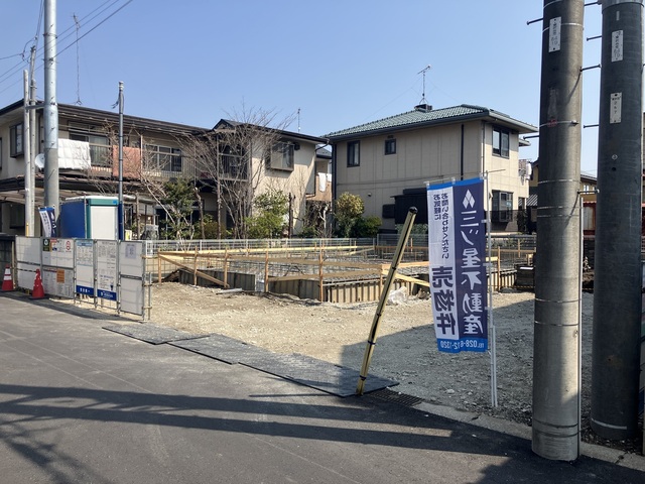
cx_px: 322
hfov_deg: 63.4
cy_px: 242
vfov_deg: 49.7
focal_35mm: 28
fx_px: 522
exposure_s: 1/1675
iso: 32
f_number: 1.8
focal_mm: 3.99
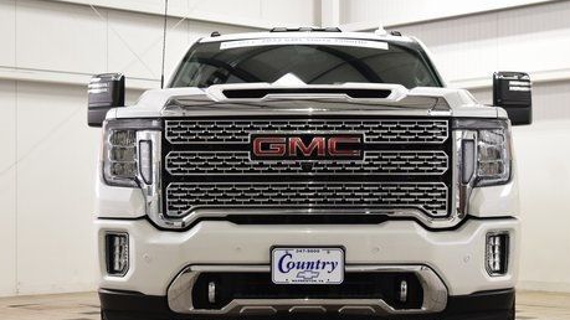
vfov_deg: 15.7
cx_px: 308
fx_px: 1160
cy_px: 197
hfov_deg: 27.6
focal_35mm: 77
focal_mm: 35
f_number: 6.3
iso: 1600
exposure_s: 1/60
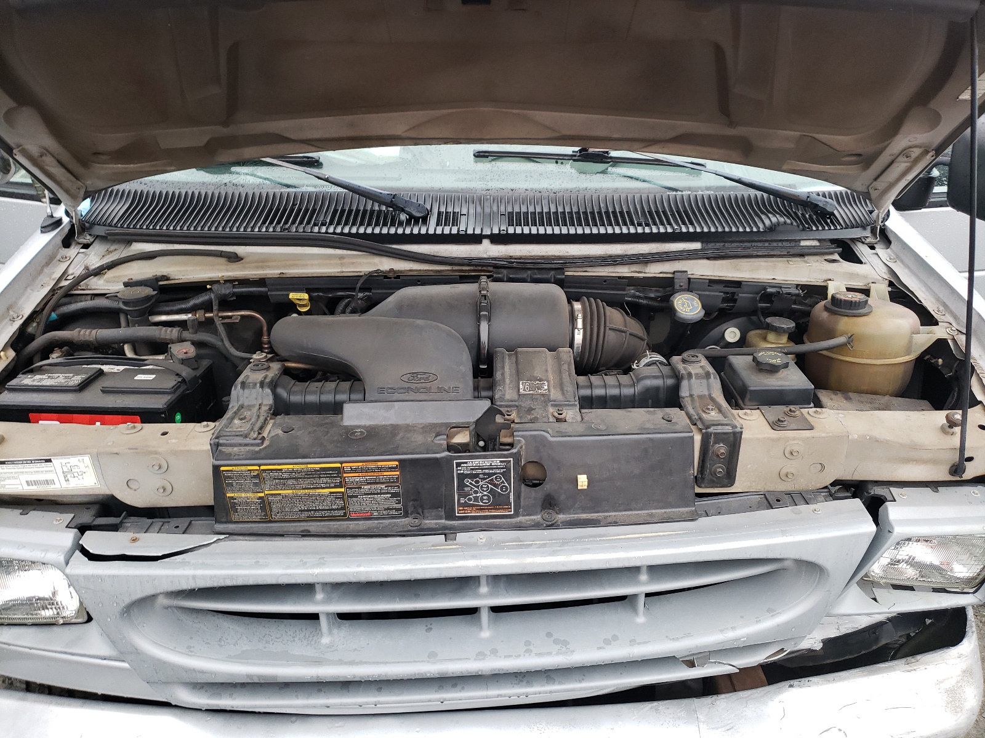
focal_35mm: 26
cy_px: 369
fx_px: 740
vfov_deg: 53.1
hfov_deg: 67.3
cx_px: 492
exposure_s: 1/120
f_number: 1.5
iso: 90
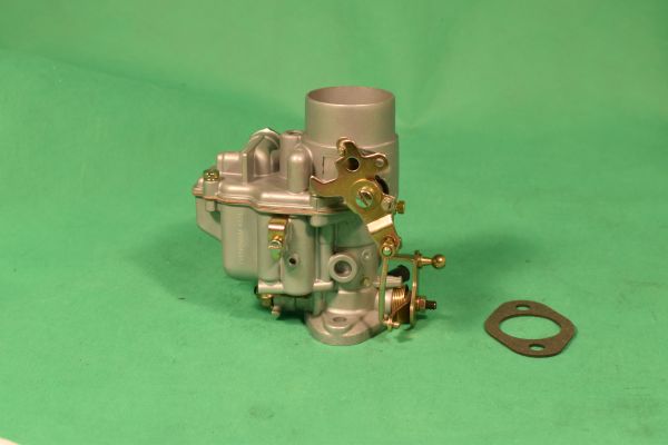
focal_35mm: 68
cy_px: 222
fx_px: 1252
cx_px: 334
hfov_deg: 29.9
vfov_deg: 20.2
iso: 280
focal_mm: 45
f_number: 10
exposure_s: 1/80
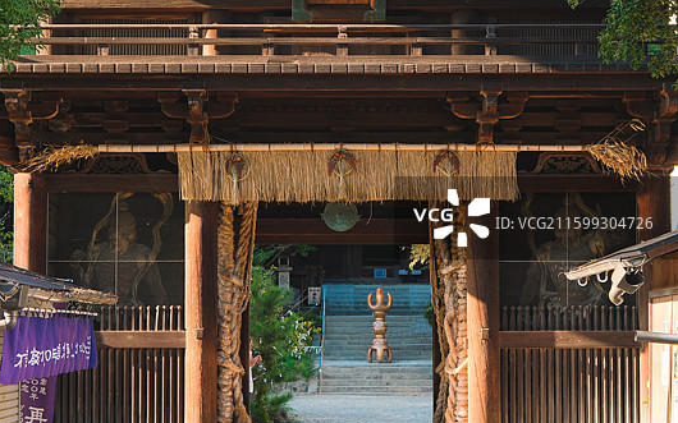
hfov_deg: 24.9
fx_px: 1533
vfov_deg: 15.4
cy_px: -22
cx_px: 338
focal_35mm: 83
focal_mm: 36.1
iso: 500
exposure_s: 1/280
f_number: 4.5
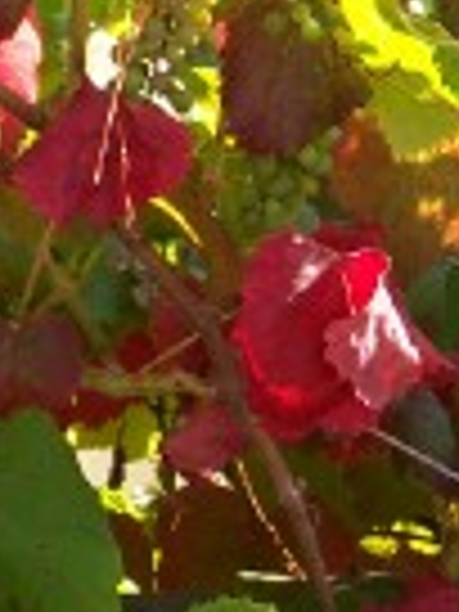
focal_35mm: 109
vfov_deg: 18.0
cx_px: -117
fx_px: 1927
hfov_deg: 13.2
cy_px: 180
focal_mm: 5.6
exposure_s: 1/350
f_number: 2.8
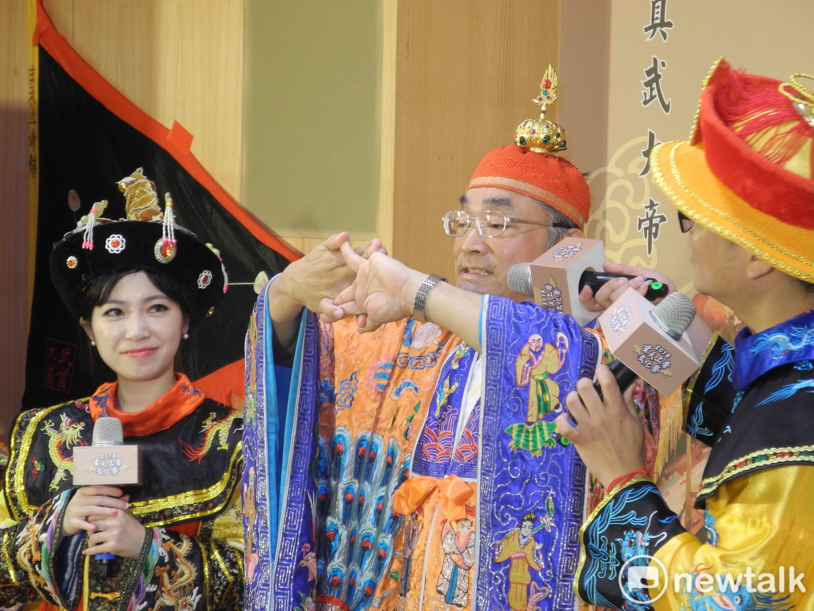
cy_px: 306
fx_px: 3598
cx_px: 407
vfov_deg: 9.7
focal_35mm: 153
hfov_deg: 12.9
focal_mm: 32.6
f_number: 5
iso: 250
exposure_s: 1/30
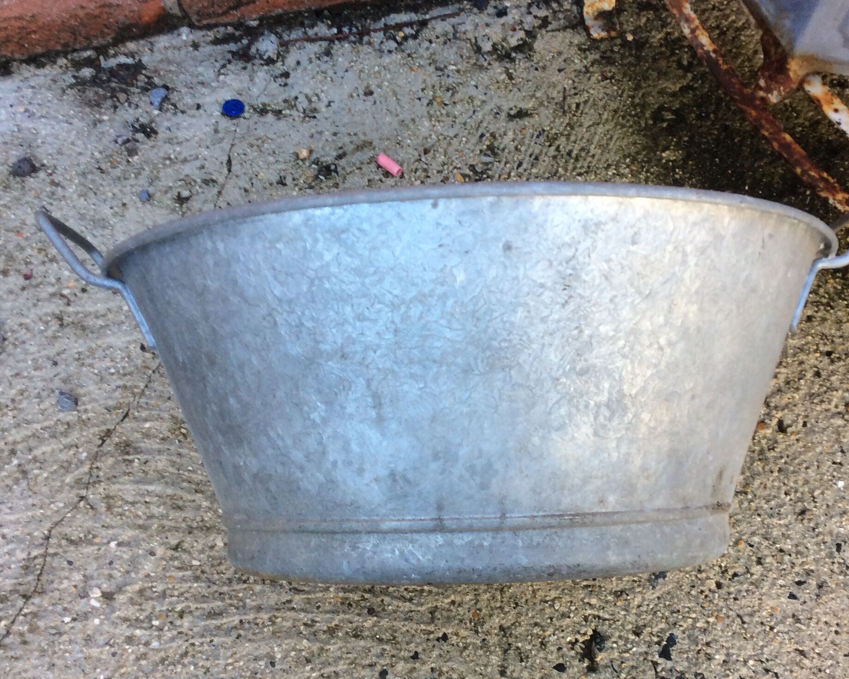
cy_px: 445
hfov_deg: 42.0
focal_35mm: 44
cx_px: 451
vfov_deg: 33.9
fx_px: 1106
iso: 40
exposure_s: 1/100
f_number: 2.4
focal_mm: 3.3
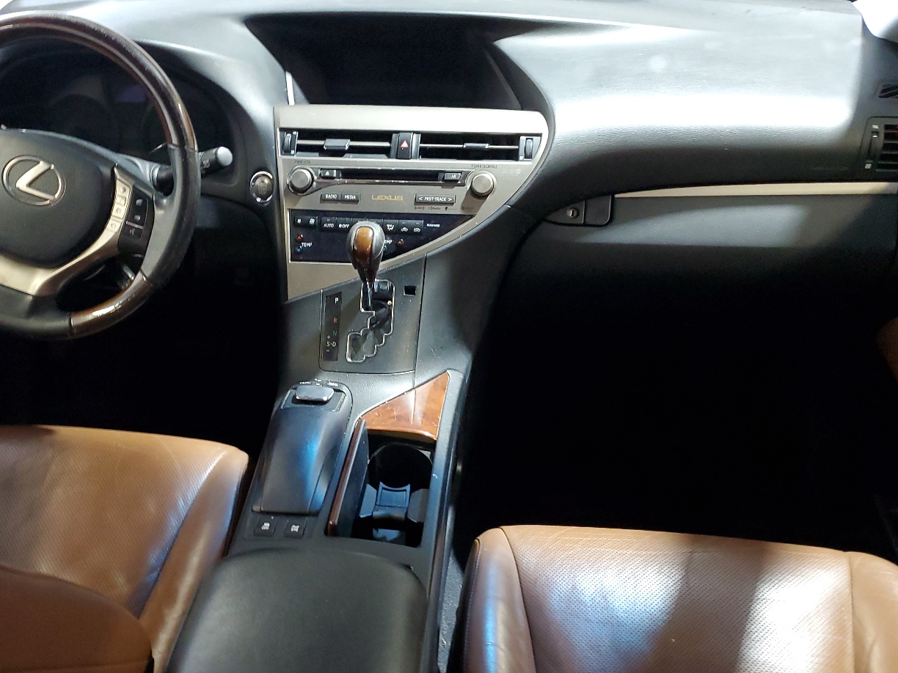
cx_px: 365
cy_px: 418
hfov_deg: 53.6
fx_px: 882
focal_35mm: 34
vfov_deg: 41.5
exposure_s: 1/24
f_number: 1.5
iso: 294
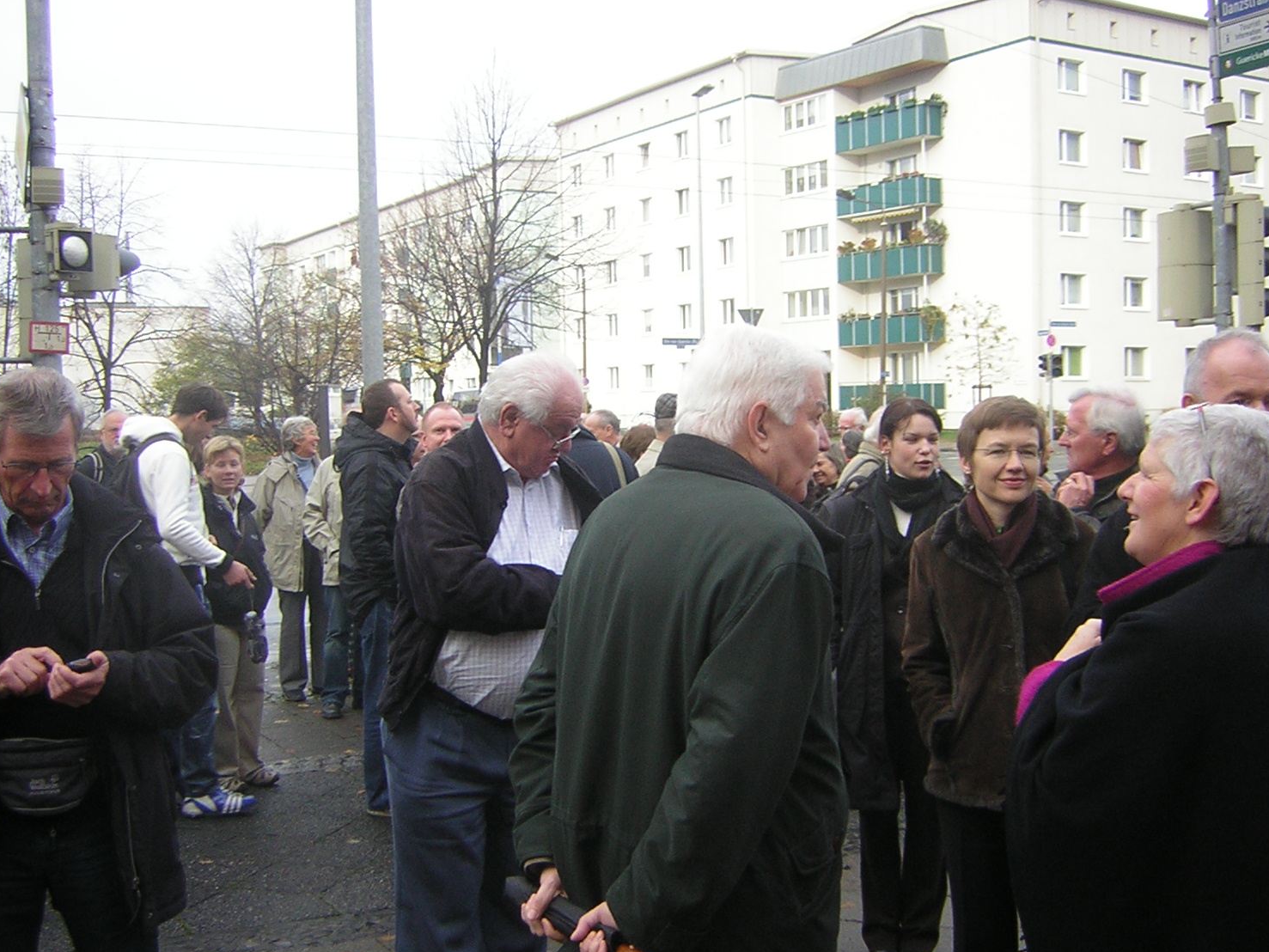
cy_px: 500
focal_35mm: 39
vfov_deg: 36.8
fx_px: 1430
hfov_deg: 47.8
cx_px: 676
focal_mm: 4.7
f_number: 2.6
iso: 50
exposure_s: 1/120
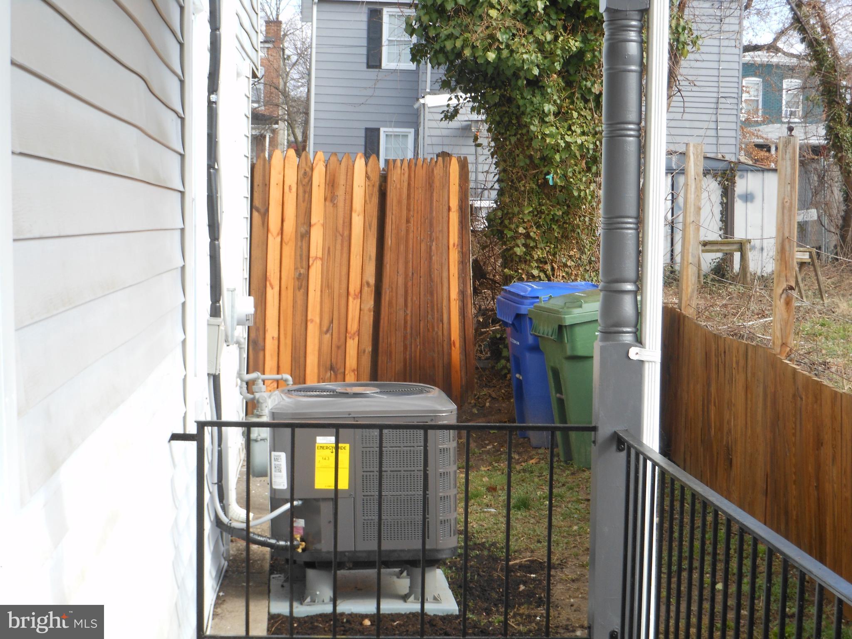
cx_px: 426
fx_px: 1821
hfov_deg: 26.3
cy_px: 320
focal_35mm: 74
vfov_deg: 19.9
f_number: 5.2
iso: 80
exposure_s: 1/125
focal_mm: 13.2
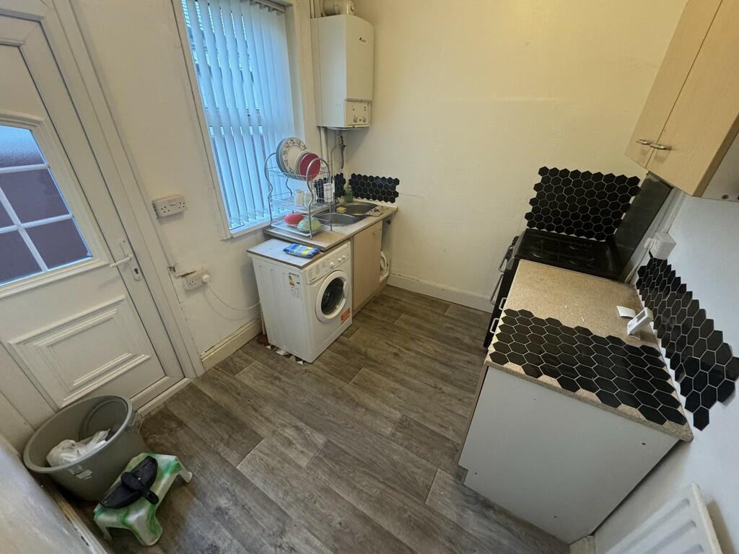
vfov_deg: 85.7
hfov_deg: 102.1
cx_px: 370
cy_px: 277
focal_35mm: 14
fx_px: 299
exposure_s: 1/50
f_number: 2.2
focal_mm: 2.22
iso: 400
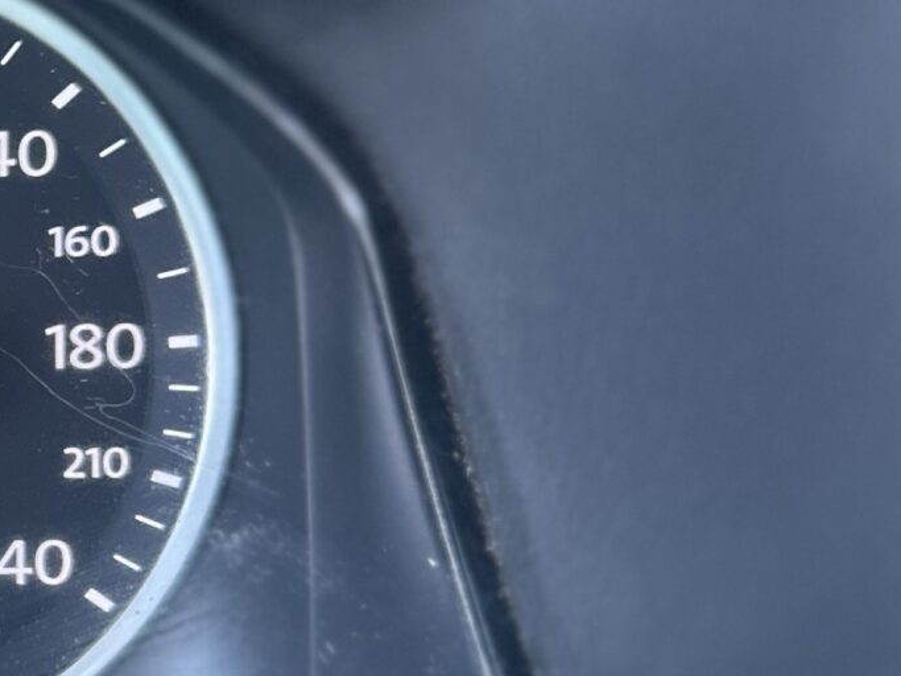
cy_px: 380
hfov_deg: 18.2
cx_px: -615
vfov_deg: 16.4
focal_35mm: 90
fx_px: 2342
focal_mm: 6.86
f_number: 1.78
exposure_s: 1/60
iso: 400
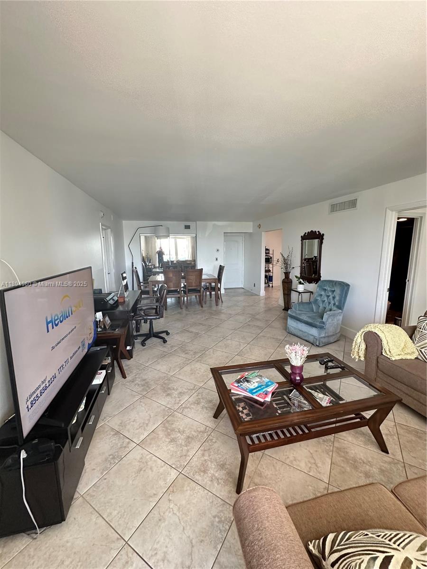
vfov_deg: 102.1
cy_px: 284
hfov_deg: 85.7
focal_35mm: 14
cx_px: 214
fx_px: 230
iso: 320
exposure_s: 1/74
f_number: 2.2
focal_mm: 2.22
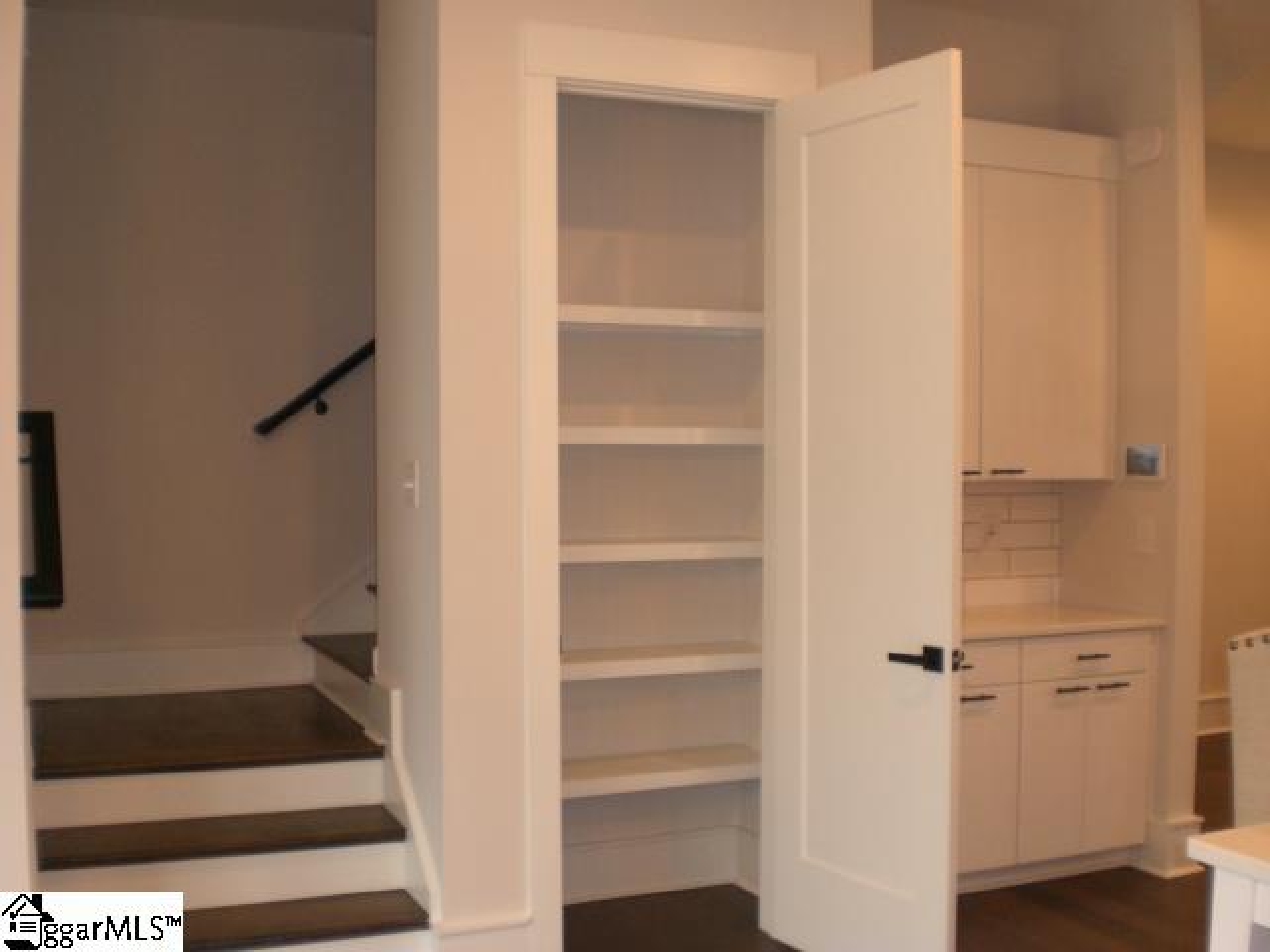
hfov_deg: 49.0
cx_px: 635
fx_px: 1394
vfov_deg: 37.7
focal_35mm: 38
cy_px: 476
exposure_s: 1/60
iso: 200
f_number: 3.1
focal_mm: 6.3
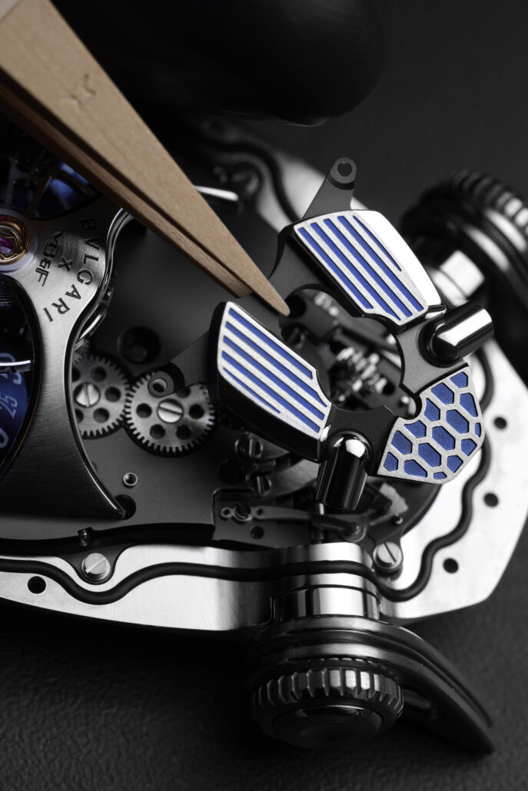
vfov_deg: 19.5
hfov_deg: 13.0
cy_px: 396
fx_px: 2309
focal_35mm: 105
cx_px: 264
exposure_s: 1/125
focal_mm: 105
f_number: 20
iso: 125
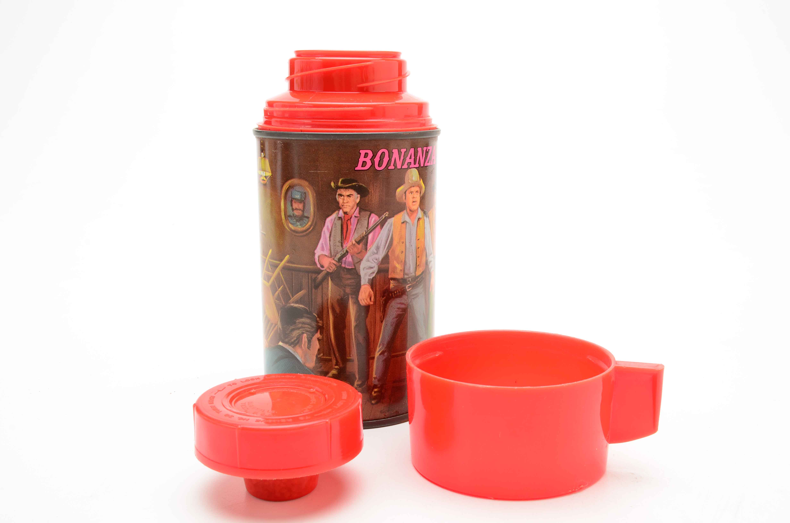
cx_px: 395
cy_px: 262
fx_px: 887
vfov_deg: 32.9
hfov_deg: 48.0
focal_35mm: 40
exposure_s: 1/160
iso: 100
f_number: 18
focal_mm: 27
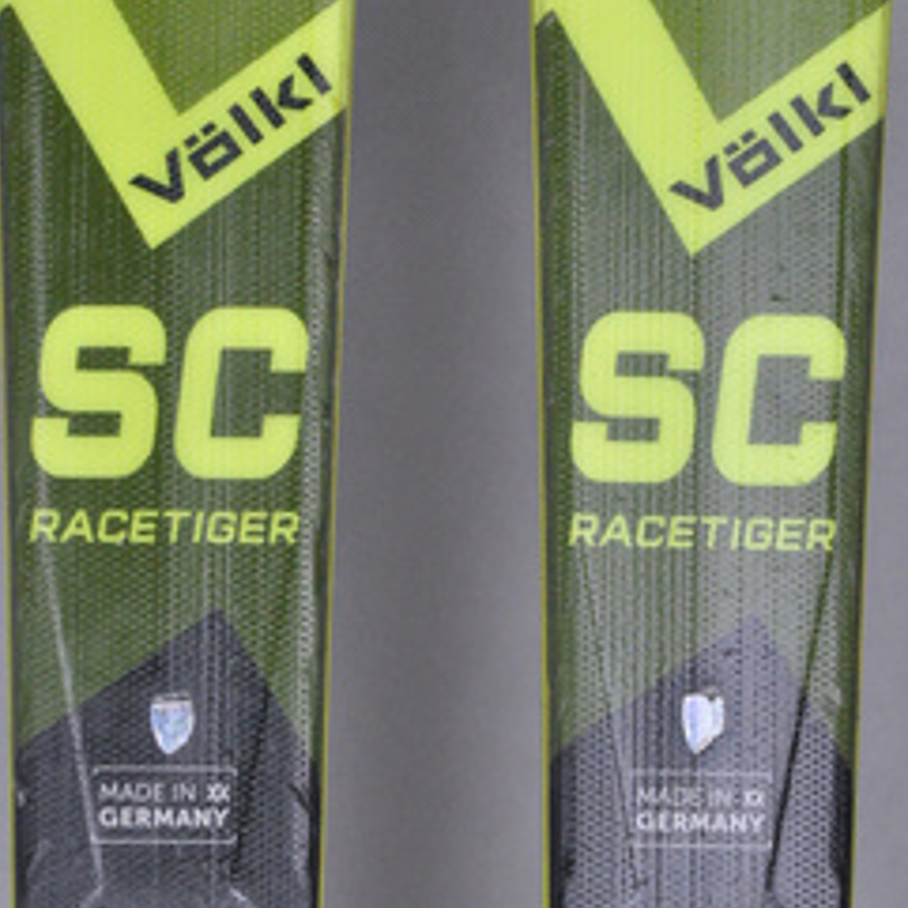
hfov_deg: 7.0
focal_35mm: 250
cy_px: 716
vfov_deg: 7.0
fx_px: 7413
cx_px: 435
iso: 3200
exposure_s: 1/125
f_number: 9.5
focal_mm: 105
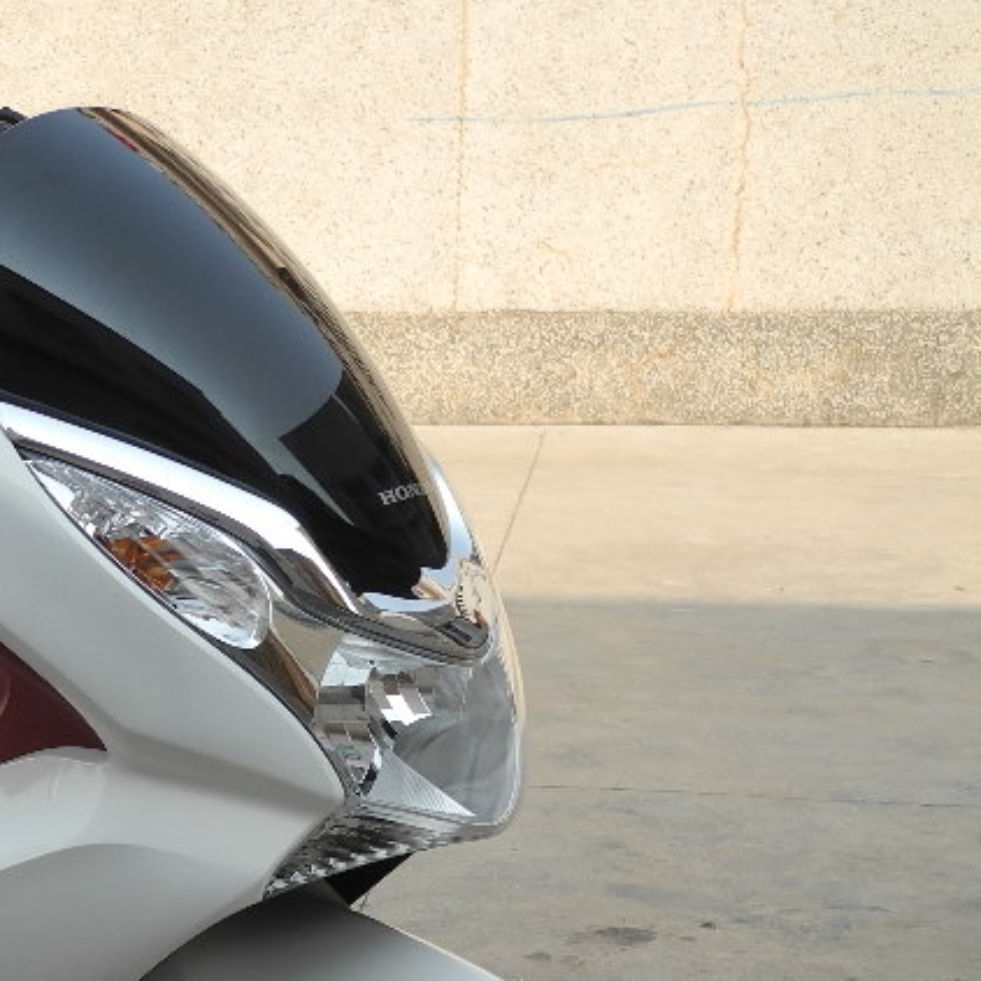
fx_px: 2821
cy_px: 825
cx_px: -184
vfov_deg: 19.5
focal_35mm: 88
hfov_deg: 18.7
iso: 100
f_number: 3.2
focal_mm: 8.8
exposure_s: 1/640
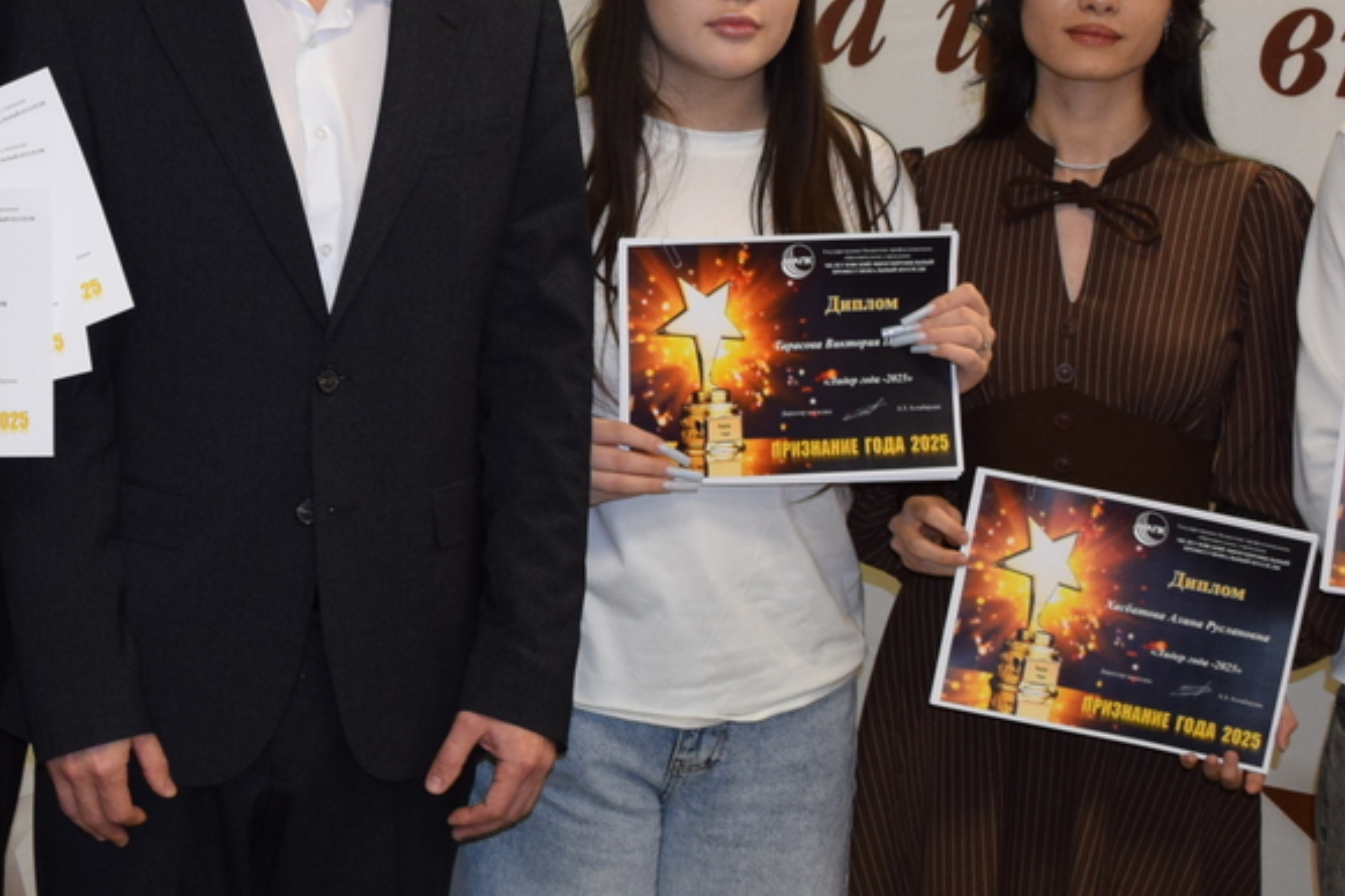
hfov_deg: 14.0
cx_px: 76
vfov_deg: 9.5
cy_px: 288
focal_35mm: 144
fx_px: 5394
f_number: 4.5
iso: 800
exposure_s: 1/60
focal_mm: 35
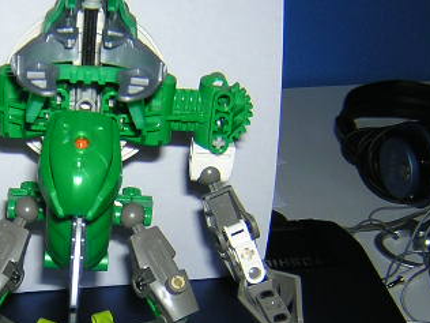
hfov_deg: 26.1
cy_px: 251
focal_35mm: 73
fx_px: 907
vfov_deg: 20.0
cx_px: 76
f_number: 2.6
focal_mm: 4.7
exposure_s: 1/60.1
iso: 100
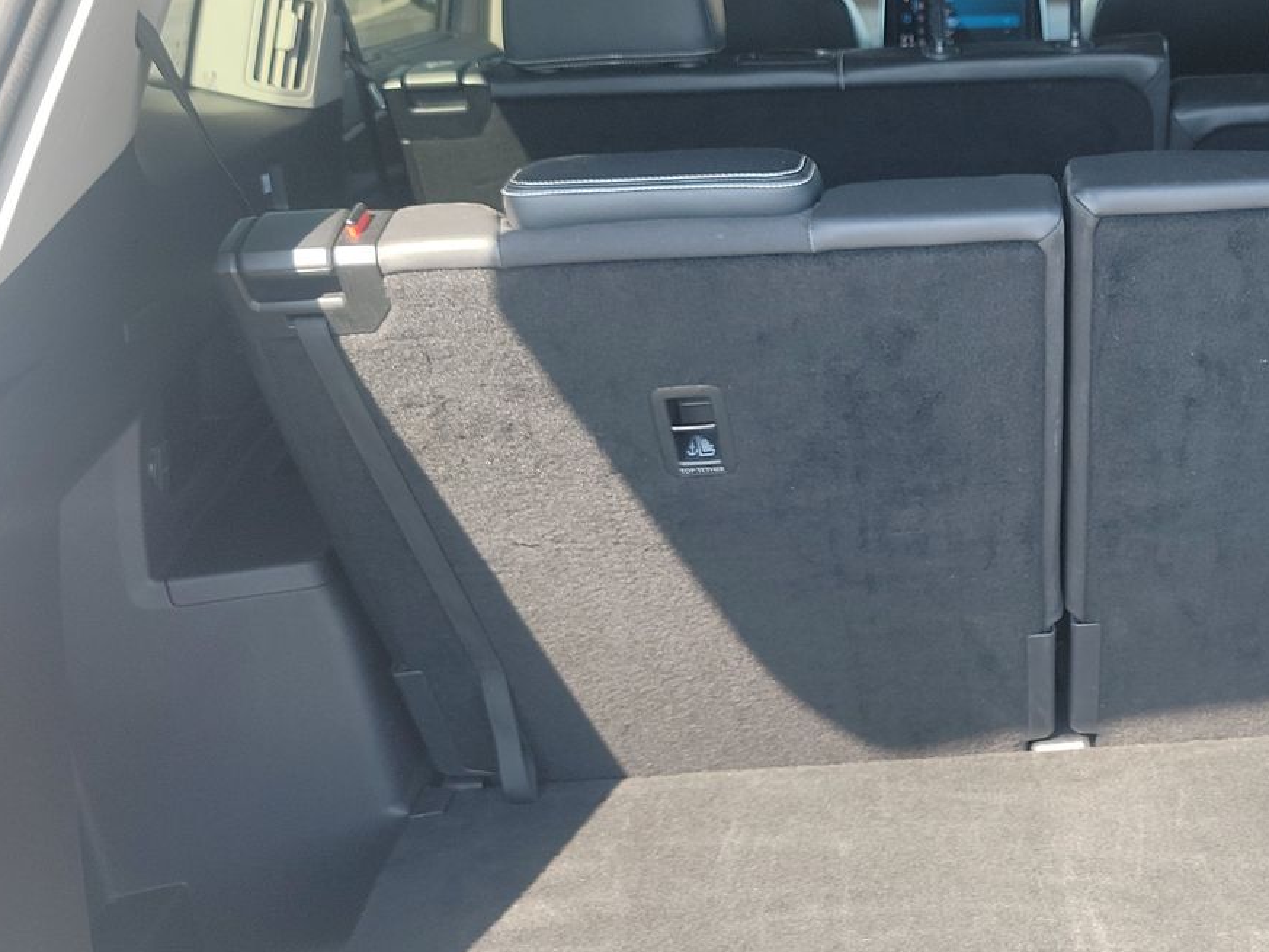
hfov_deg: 41.0
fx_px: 1613
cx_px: 1031
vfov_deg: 32.7
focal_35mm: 44
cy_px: 592
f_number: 1.8
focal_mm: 6.7
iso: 70
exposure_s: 1/119
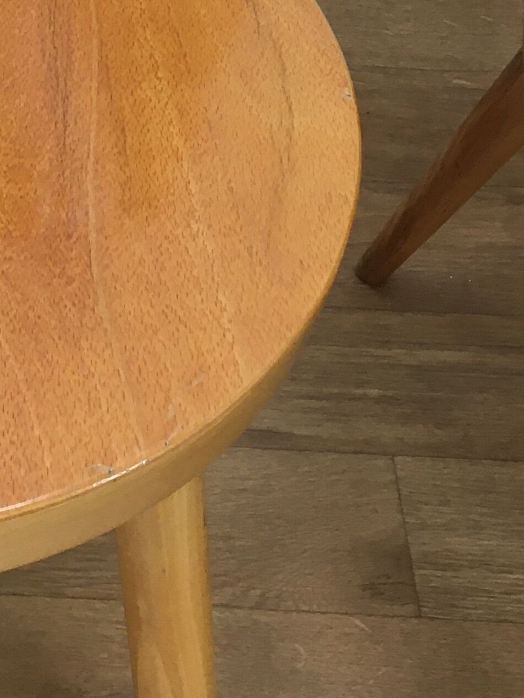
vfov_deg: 20.3
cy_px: -81
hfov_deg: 15.3
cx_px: -153
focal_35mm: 92
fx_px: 1857
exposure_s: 1/33
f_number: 2.2
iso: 40
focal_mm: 4.15
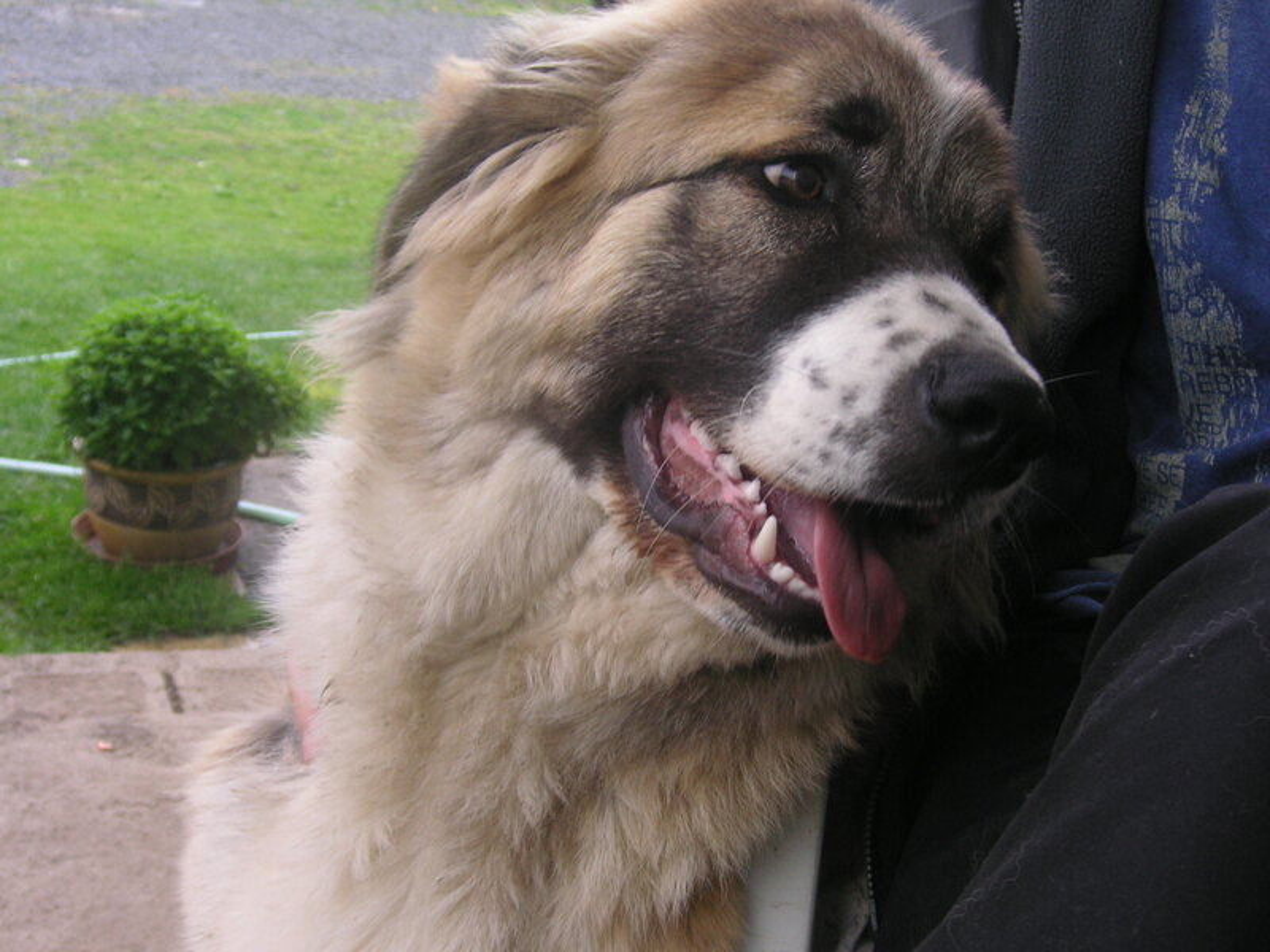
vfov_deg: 27.5
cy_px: 476
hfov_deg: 36.2
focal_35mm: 53
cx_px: 635
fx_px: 1944
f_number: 3.6
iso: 50
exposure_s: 1/125
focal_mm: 8.9
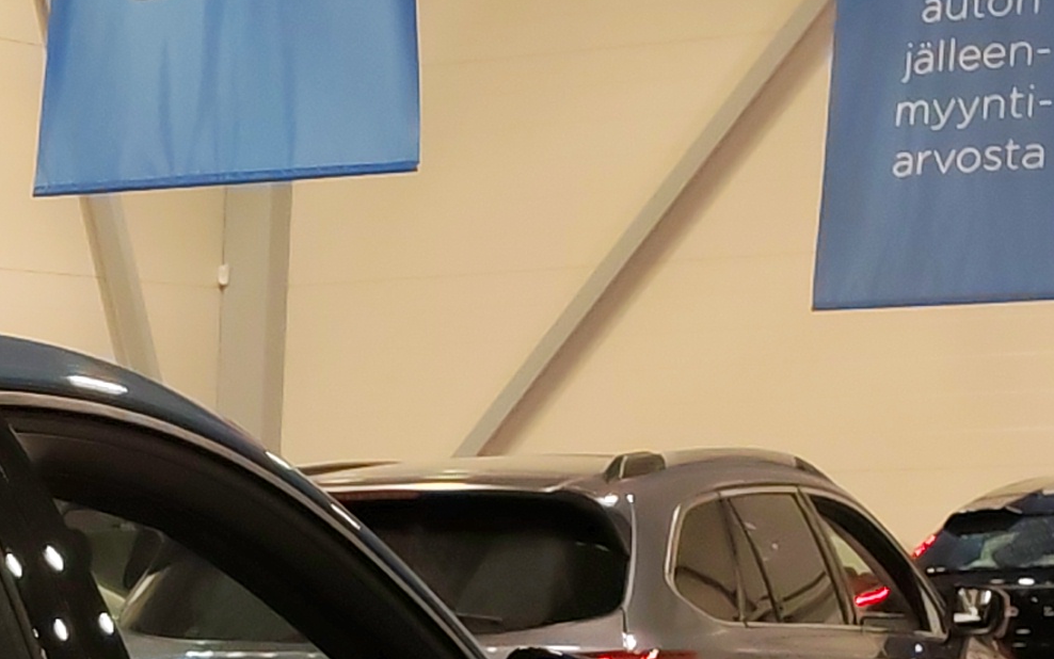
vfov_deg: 8.5
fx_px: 4166
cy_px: 1428
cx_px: -890
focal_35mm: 145
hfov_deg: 13.0
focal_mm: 6.12
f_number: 1.9
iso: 125
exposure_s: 1/100
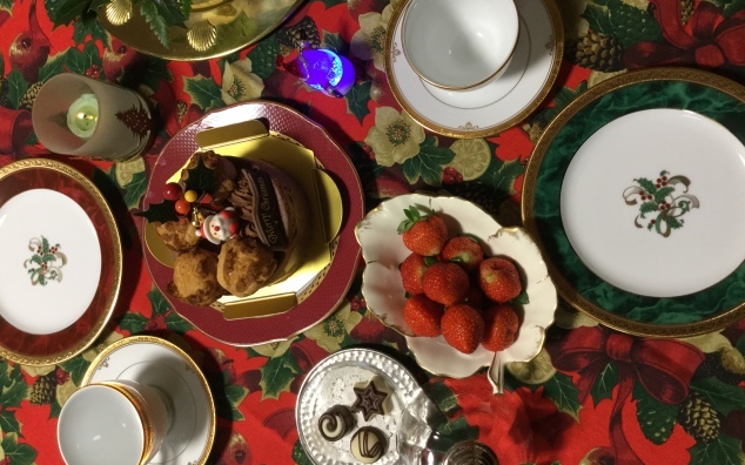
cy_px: 199
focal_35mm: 33
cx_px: 372
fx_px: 670
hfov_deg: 58.2
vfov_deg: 38.2
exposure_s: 1/30
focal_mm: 3.3
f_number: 2.4
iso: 80
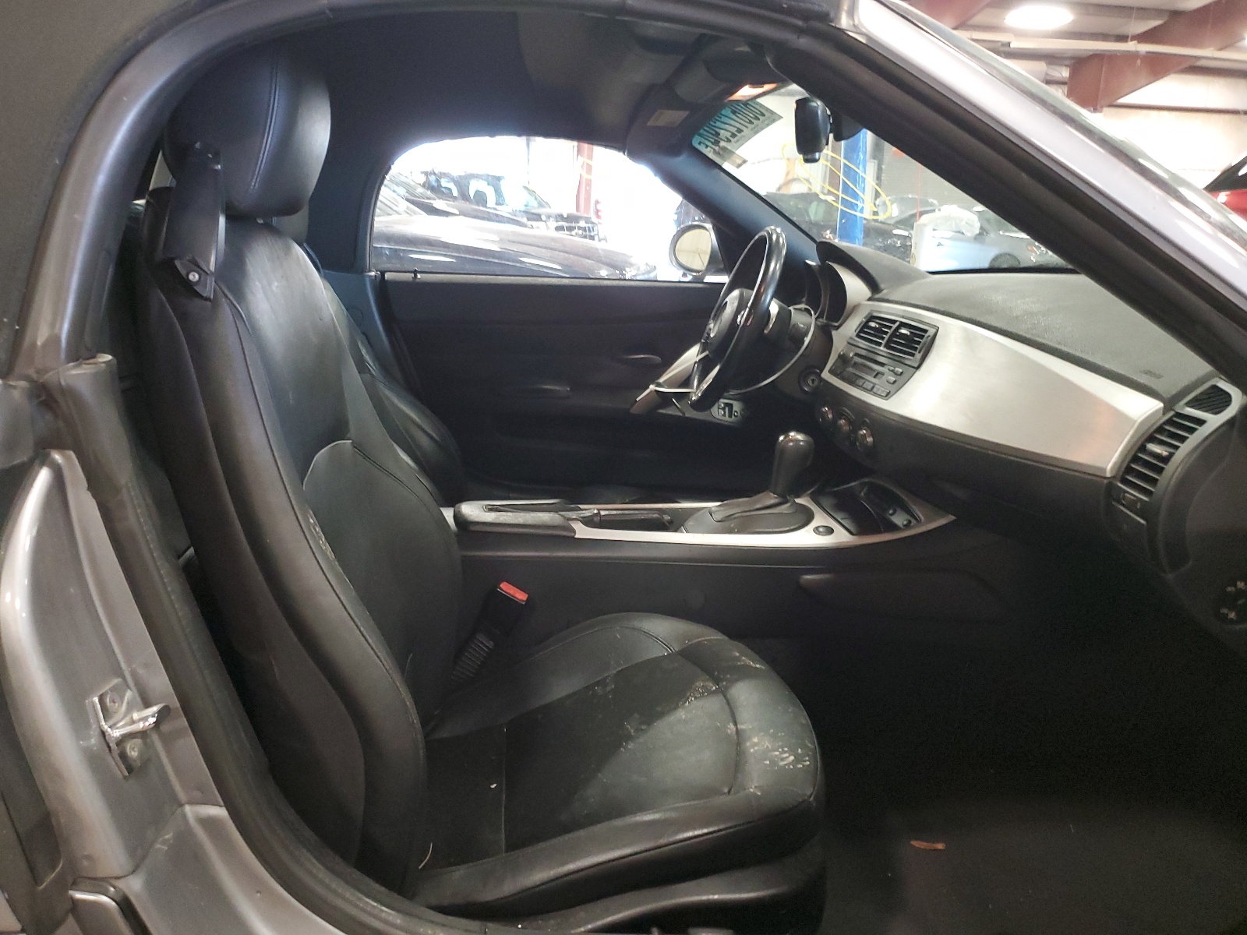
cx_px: 624
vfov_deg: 53.1
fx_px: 937
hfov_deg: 67.3
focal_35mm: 26
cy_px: 468
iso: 301
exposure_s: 1/20
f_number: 1.5
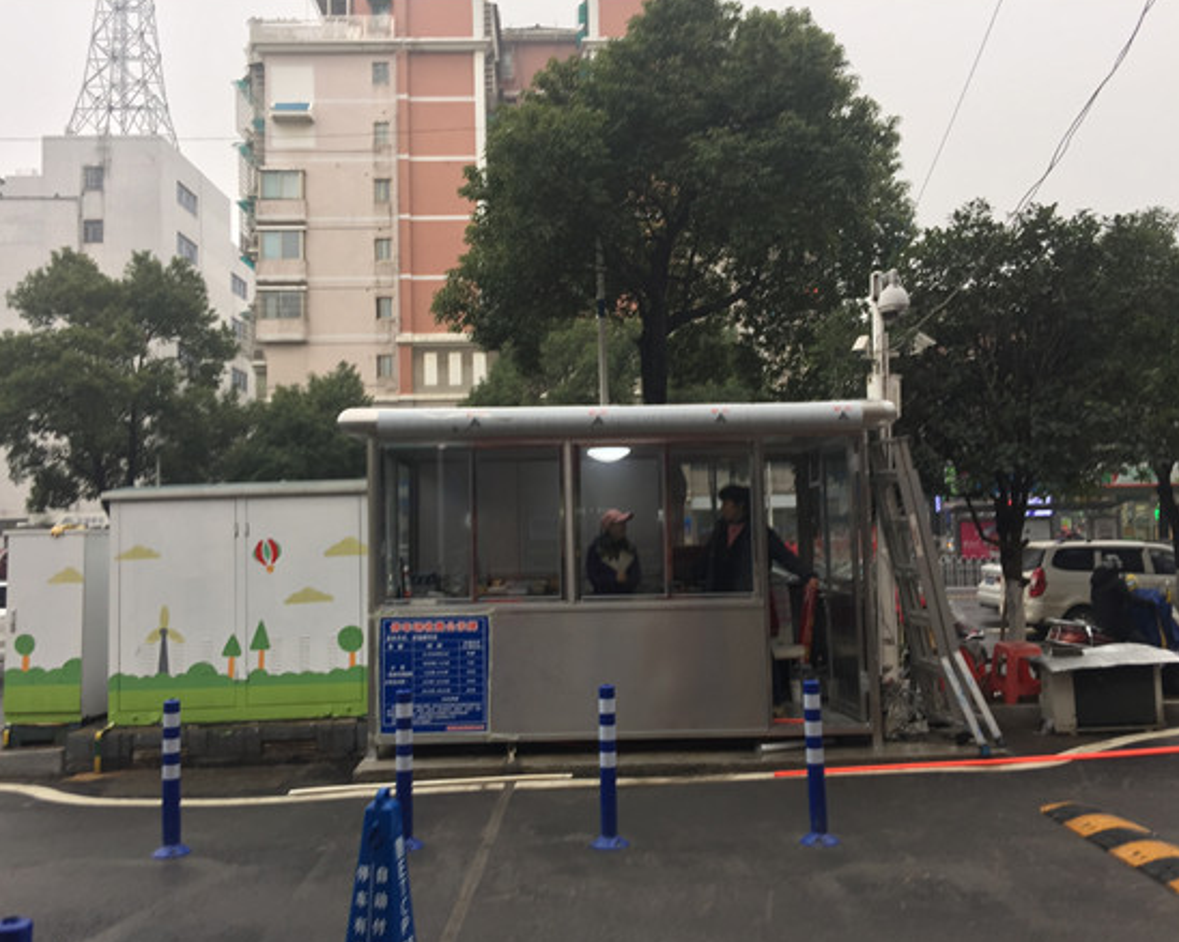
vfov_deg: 47.1
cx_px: 594
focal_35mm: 31
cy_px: 473
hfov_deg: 57.2
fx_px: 1081
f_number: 2.2
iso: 32
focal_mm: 4.15
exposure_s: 1/50
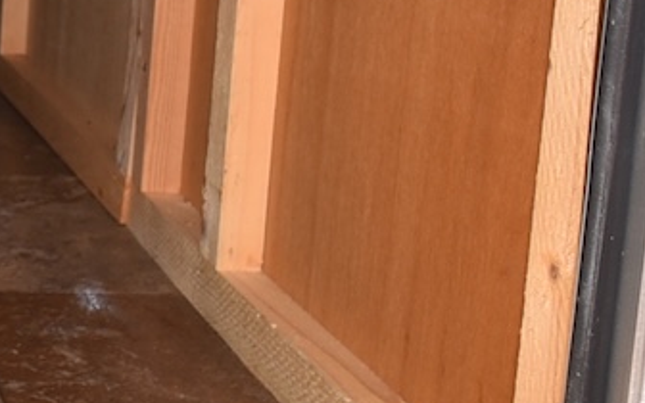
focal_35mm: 82
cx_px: -346
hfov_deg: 21.0
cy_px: 113
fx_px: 1441
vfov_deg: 15.9
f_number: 6.3
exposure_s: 1/160
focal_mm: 10
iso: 100
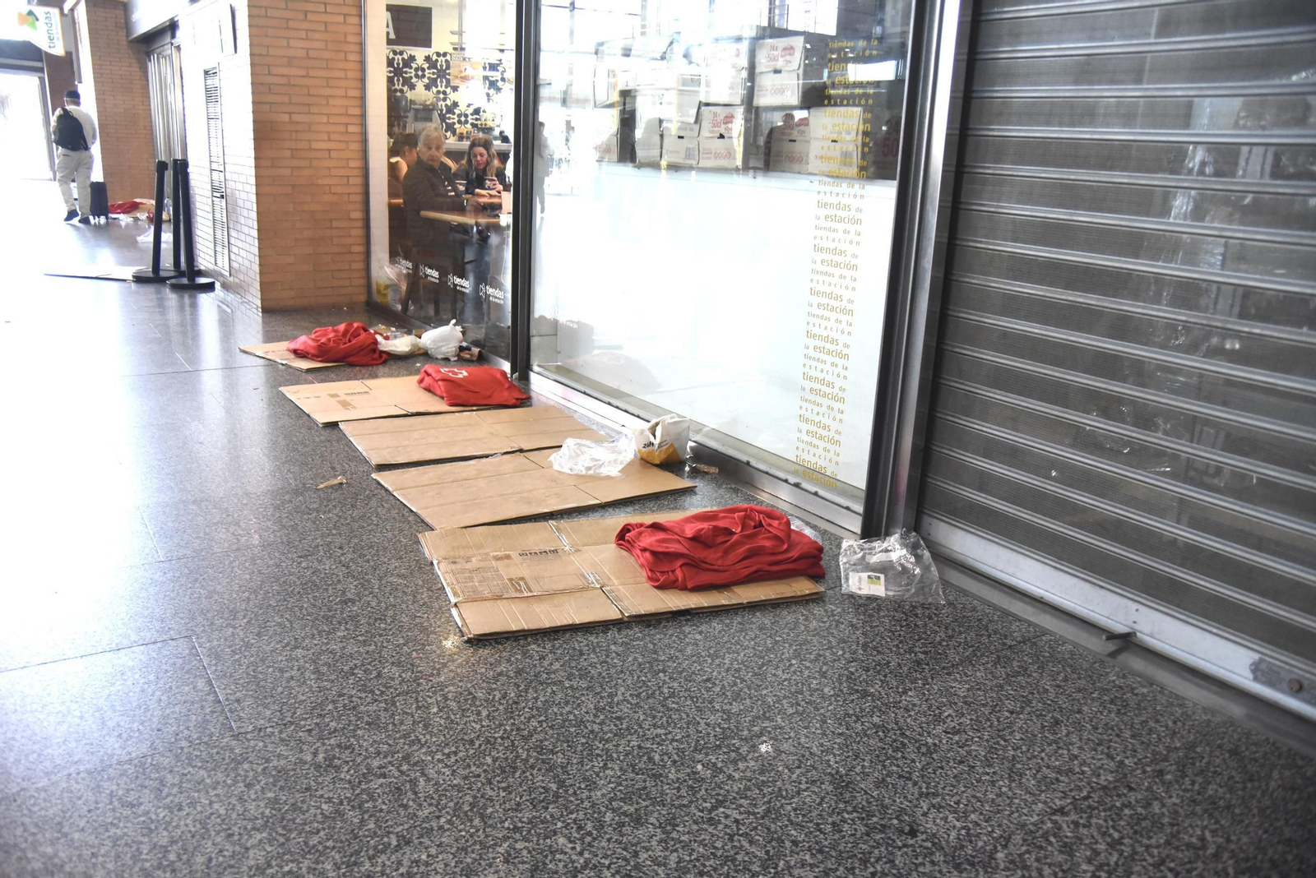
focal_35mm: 29
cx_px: 658
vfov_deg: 45.0
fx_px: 1060
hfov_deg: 63.6
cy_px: 439
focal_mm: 29
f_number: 6.3
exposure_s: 1/160
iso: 4000
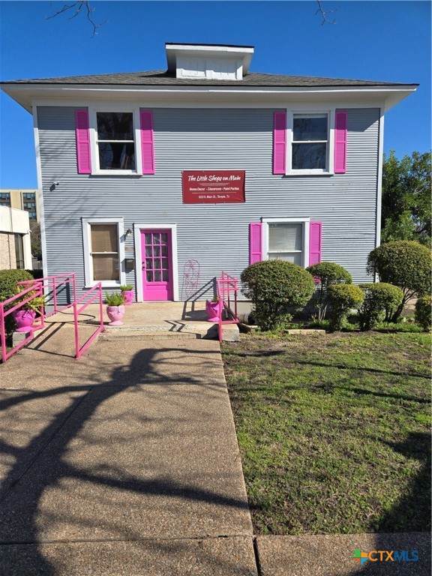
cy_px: 288
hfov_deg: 58.9
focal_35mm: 23
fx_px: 383
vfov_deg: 73.9
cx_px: 216
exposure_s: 1/1910
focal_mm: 5.4
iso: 25
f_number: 1.8
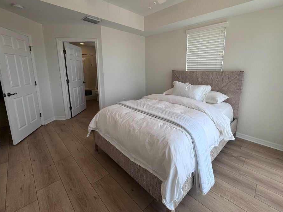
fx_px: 131
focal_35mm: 16
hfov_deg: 94.1
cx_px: 158
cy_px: 93
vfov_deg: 77.8
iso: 50
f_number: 2.2
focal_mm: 2.22
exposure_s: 1/120
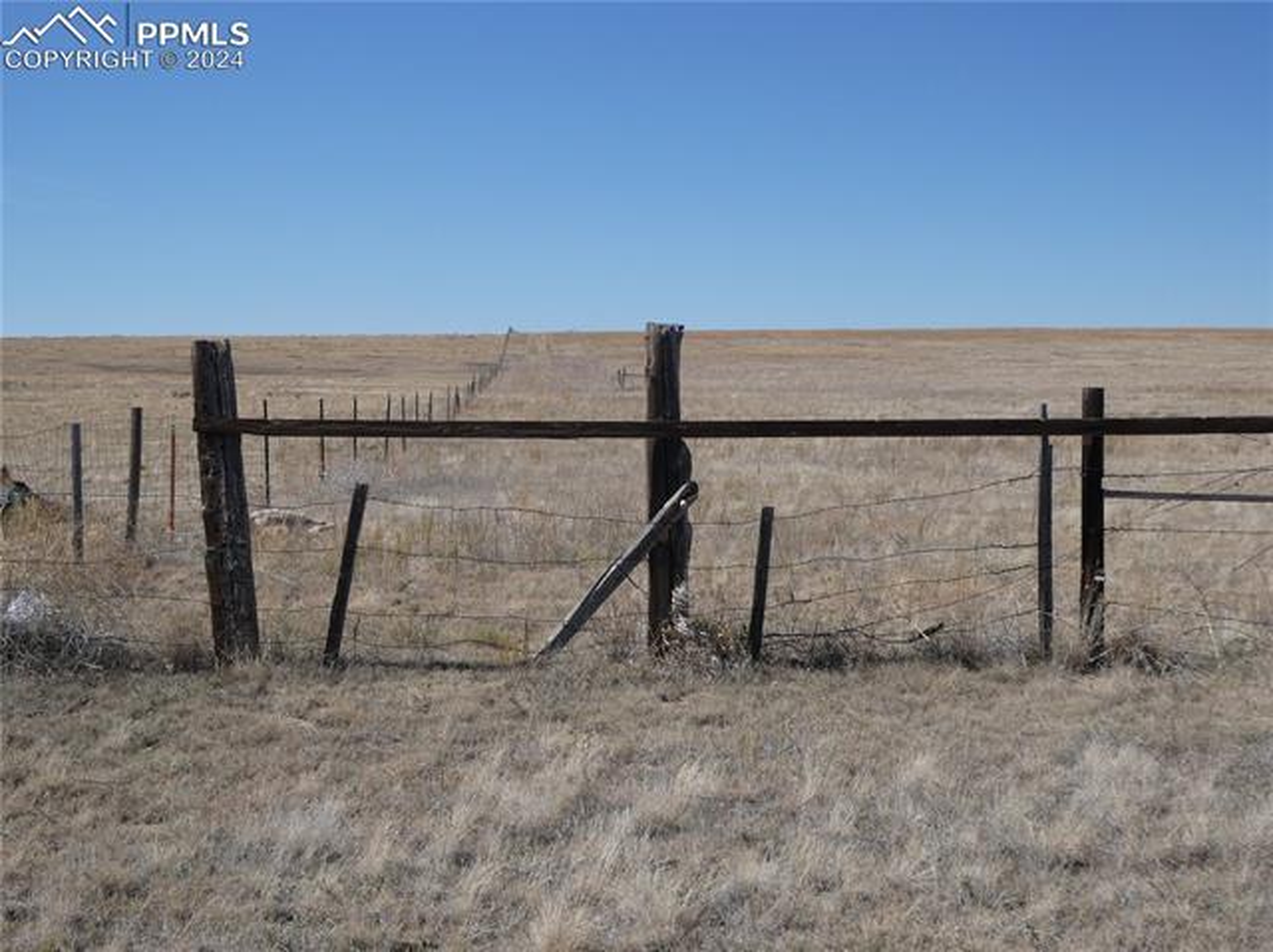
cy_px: 476
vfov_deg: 29.1
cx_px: 636
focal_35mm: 50
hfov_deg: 38.2
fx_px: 1837
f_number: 4.1
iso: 80
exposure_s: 1/800
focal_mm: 9
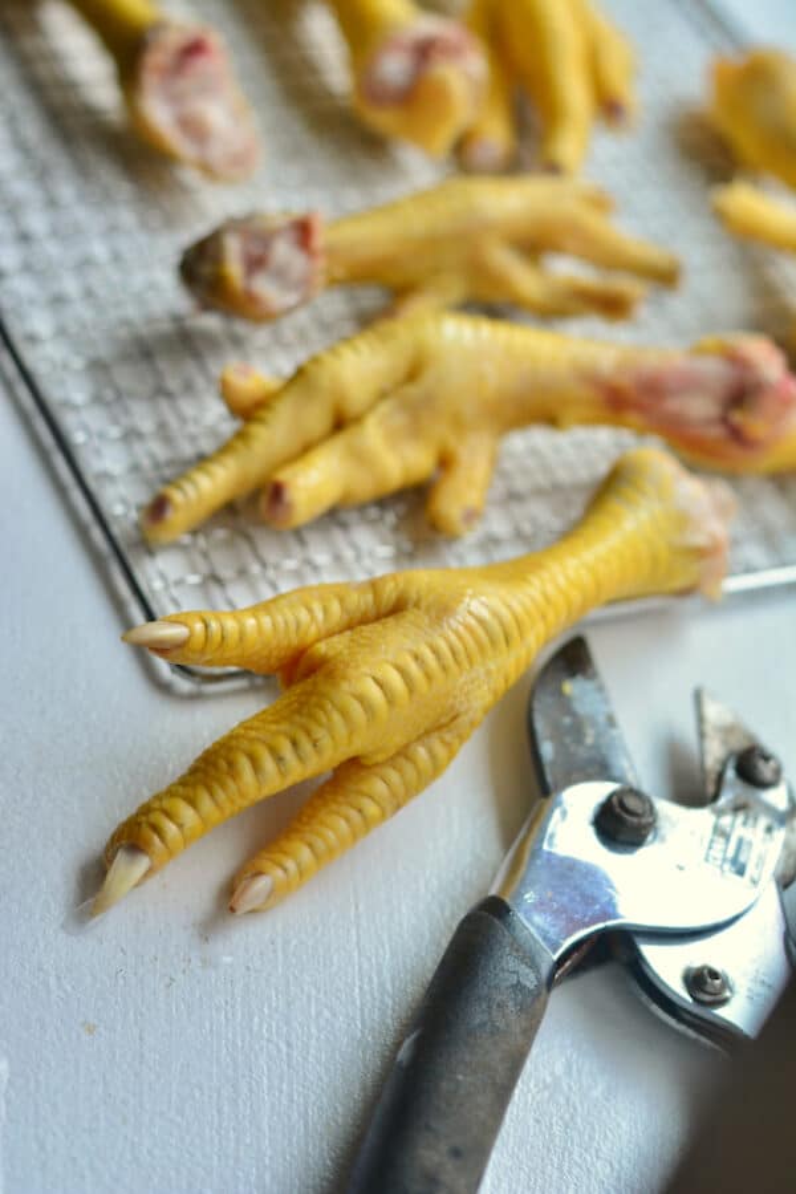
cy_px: 597
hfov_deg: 18.2
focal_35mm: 75
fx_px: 2487
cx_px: 398
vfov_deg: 27.0
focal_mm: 50
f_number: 3.5
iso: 320
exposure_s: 1/320
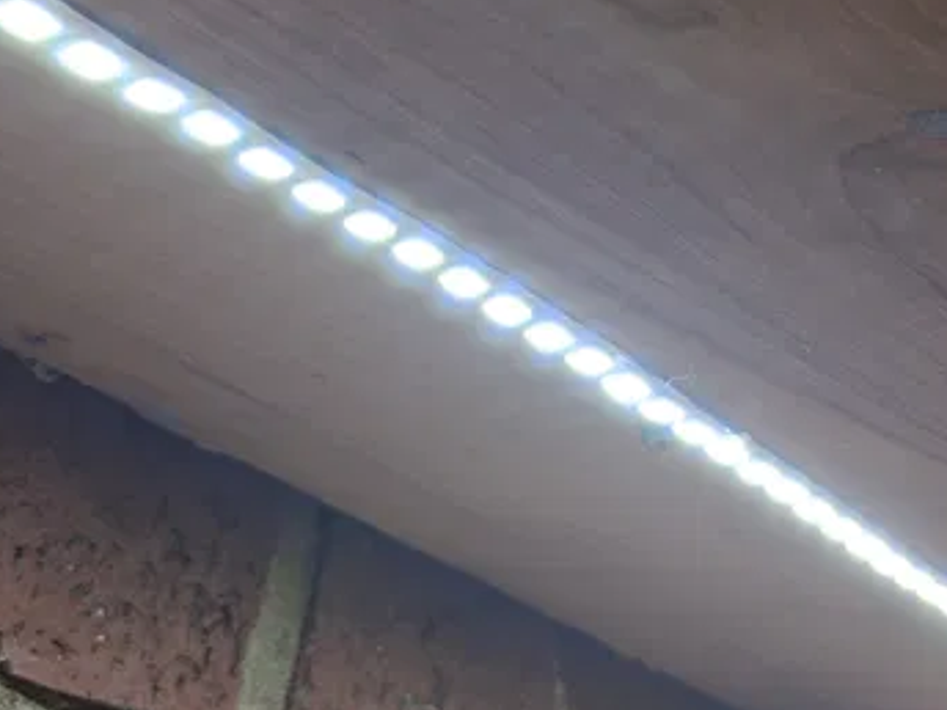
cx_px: 489
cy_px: 155
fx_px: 1724
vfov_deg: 23.0
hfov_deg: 30.7
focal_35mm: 63
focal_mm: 4.67
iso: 84
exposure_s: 1/190
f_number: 2
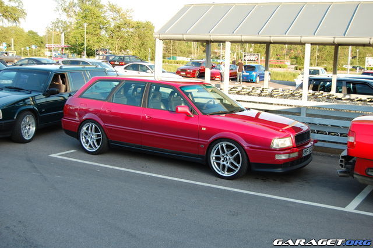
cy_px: 124
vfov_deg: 29.8
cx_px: 186
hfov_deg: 43.6
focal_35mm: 45
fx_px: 466
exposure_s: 1/125
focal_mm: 30
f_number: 5.6
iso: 200
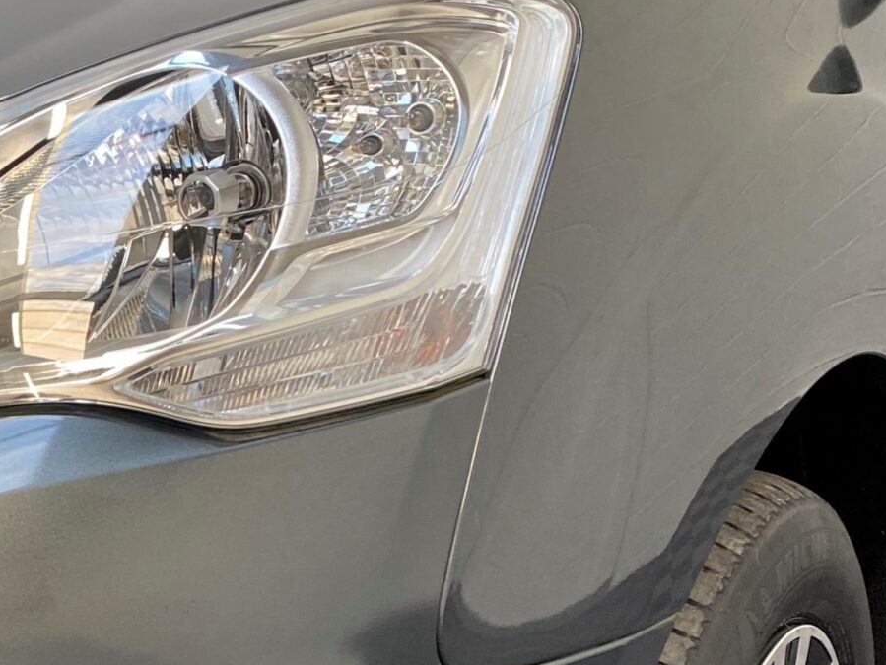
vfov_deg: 19.7
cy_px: 515
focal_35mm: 74
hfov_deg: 24.6
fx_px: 1895
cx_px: -81
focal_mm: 4.25
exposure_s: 1/100
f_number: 1.8
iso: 125
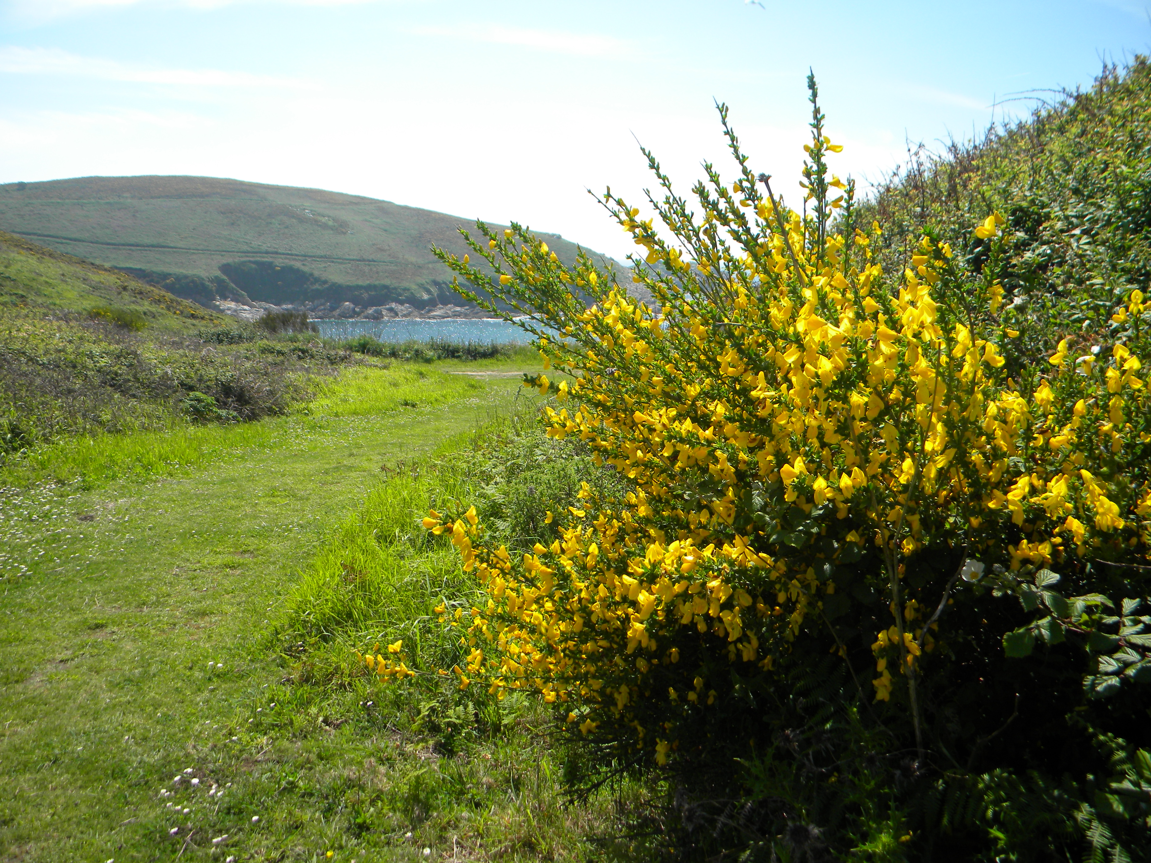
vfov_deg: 49.7
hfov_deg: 63.4
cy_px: 432
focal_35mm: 28
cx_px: 576
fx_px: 931
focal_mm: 5
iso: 80
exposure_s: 1/882
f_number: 3.5
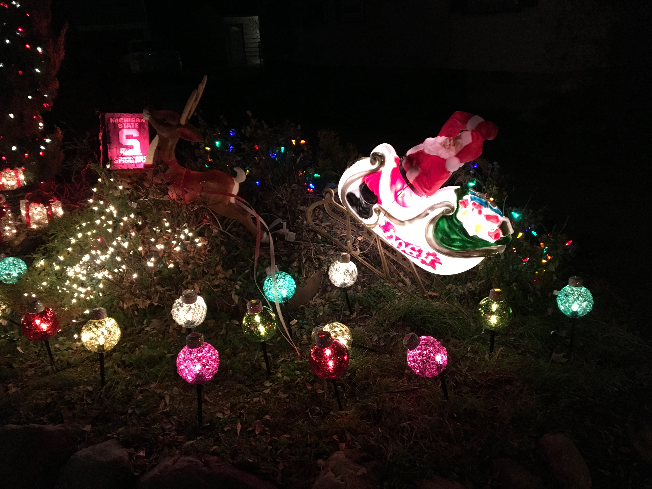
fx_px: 546
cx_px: 326
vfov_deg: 48.2
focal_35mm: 29
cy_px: 244
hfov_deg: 61.7
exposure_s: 1/15
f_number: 2.2
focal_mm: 4.15
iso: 200
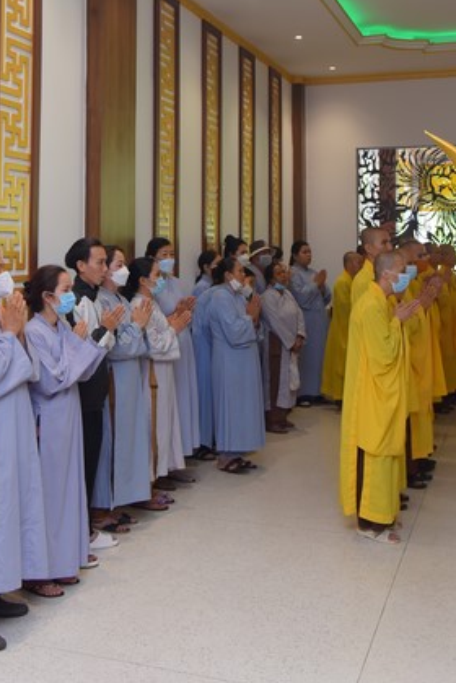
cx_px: 149
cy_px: 200
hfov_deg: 27.9
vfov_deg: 40.3
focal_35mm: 48
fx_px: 912
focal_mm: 31
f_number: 5
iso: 640
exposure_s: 1/125
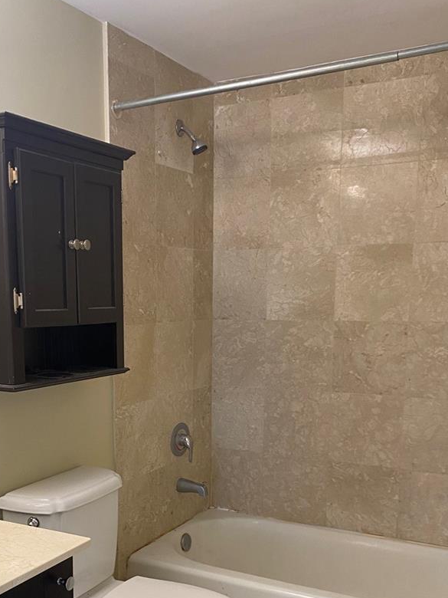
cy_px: 444
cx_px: 162
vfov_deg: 45.3
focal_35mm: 40
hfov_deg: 35.7
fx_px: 690
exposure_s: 1/60
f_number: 1.8
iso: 125
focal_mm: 4.25
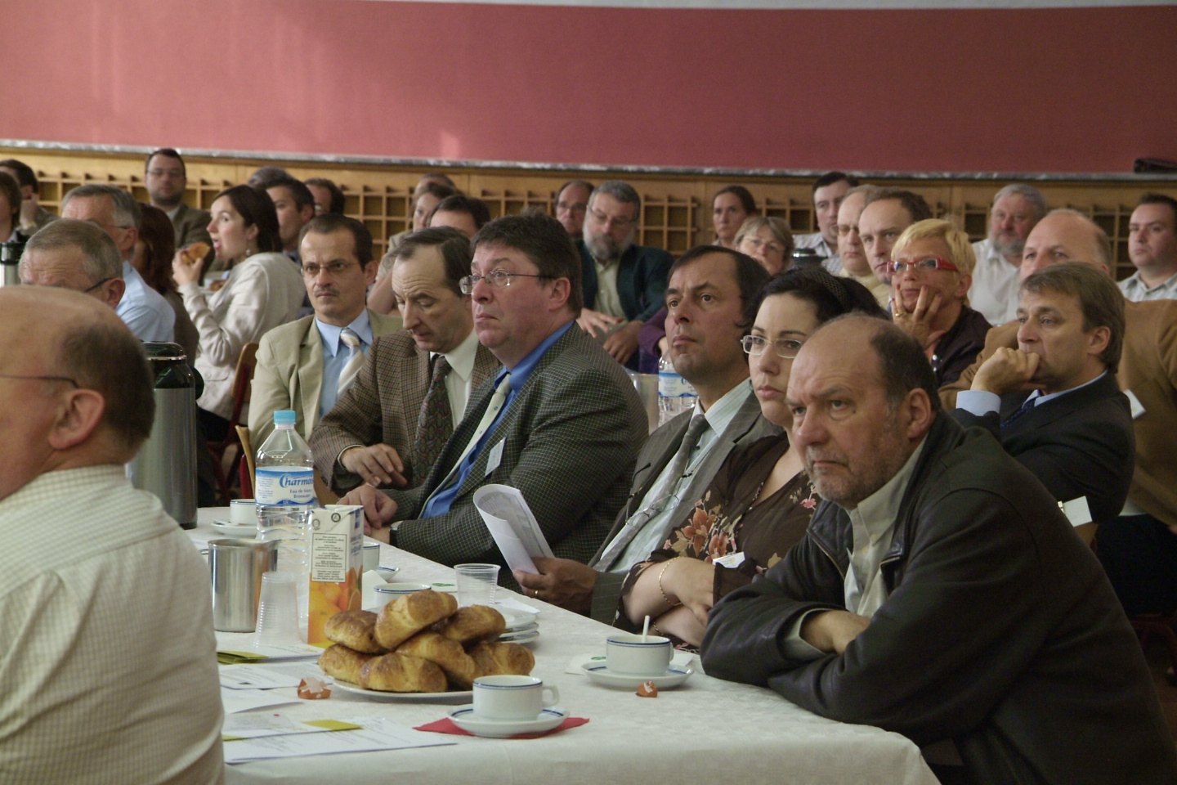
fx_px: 3825
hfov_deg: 17.5
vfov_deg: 11.7
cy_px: 392
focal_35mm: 117
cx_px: 588
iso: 1600
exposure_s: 1/20
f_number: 6.7
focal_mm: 78
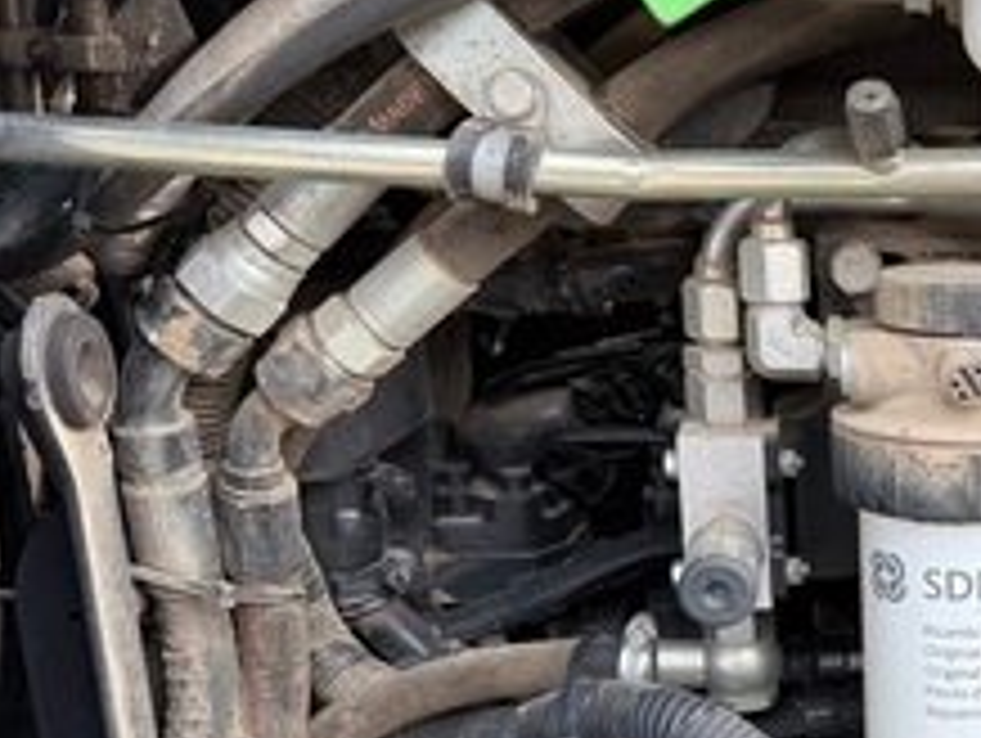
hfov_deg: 25.4
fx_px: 1872
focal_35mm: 66
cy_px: 670
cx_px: 1269
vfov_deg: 21.8
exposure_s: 1/323
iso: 80
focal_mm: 6.76
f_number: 1.78
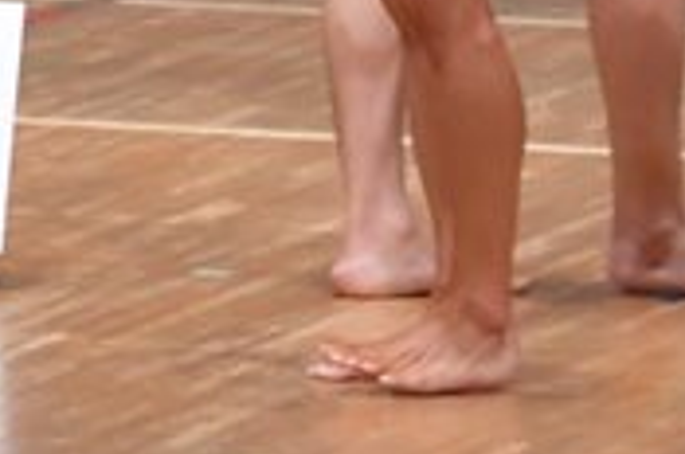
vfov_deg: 1.4
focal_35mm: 997
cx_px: -656
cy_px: -368
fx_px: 18936
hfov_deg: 2.1
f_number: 5.6
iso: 8000
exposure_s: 1/400
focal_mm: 150
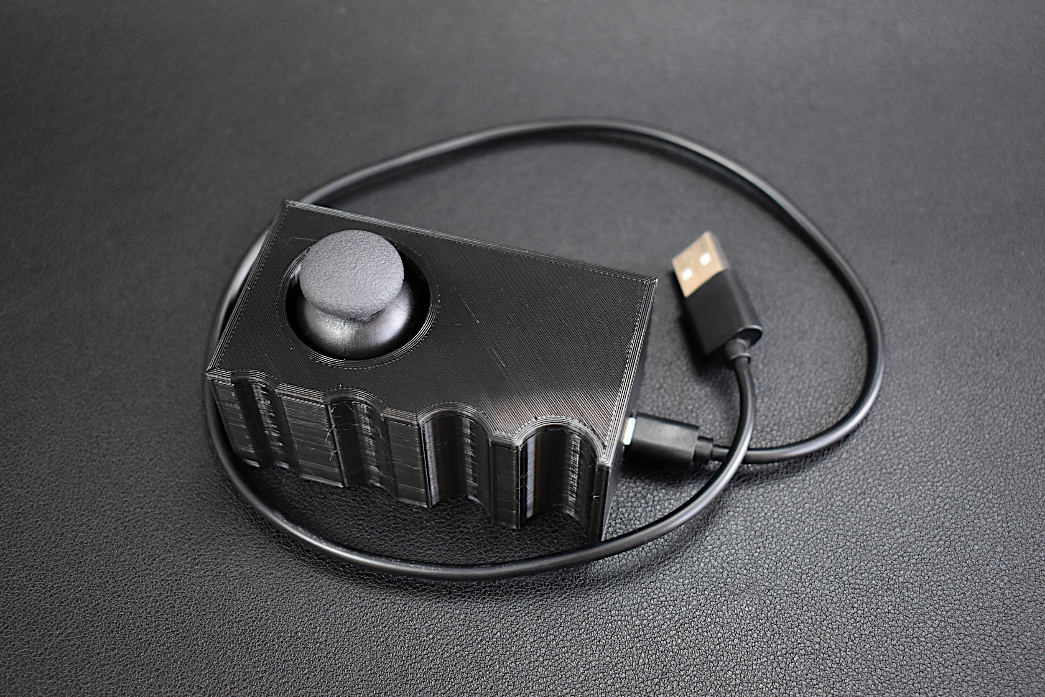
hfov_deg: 41.1
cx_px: 522
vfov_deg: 28.1
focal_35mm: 48
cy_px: 348
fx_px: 1393
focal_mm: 32
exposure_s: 1/125
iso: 1000
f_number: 4.5
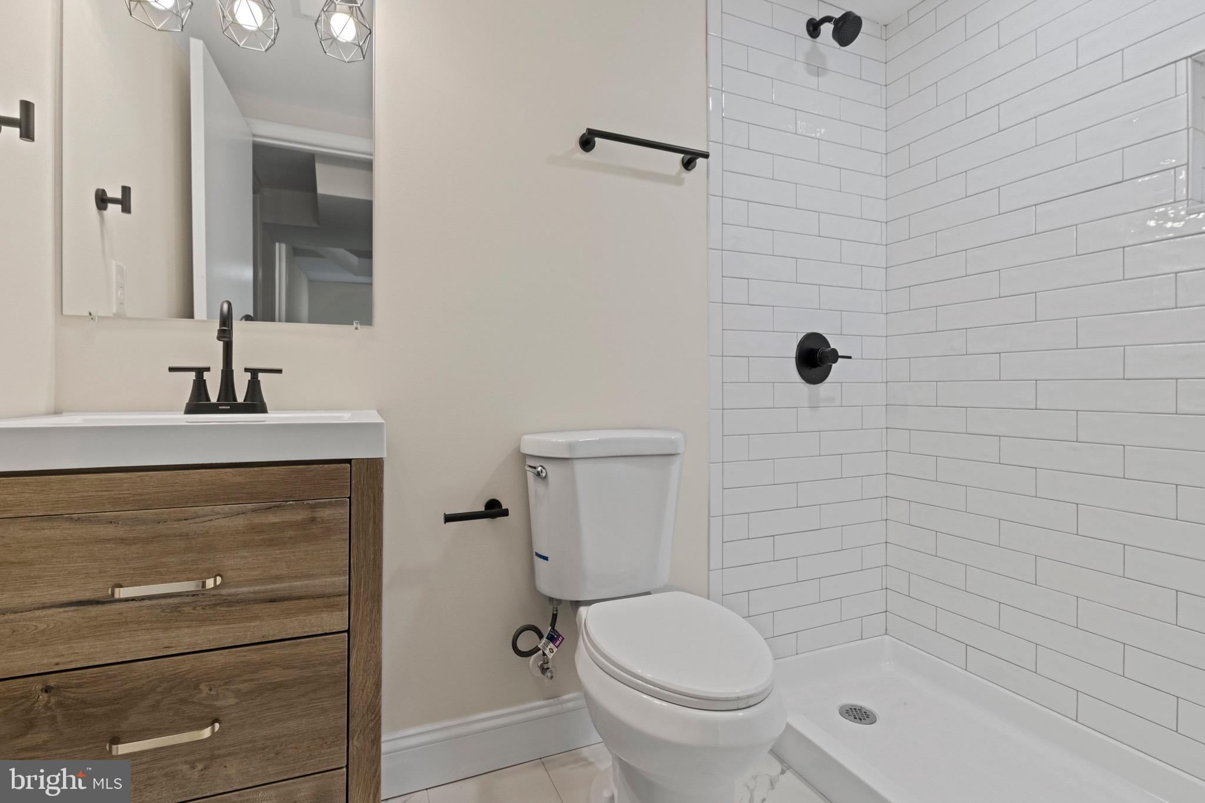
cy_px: 402
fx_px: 535
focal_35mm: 16
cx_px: 602
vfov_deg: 73.7
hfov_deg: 96.7
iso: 1600
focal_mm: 16
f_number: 9
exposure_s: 1/13
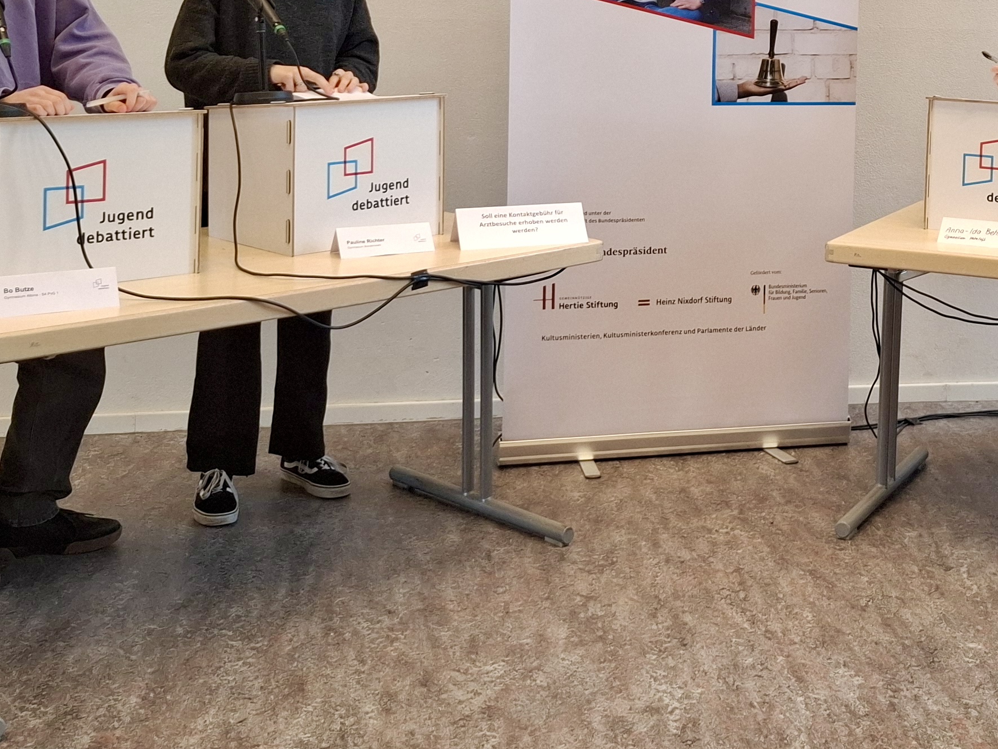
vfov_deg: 26.5
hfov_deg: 35.2
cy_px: 65
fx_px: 1528
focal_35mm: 53
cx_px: 771
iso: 200
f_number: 1.8
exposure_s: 1/50
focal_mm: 5.54
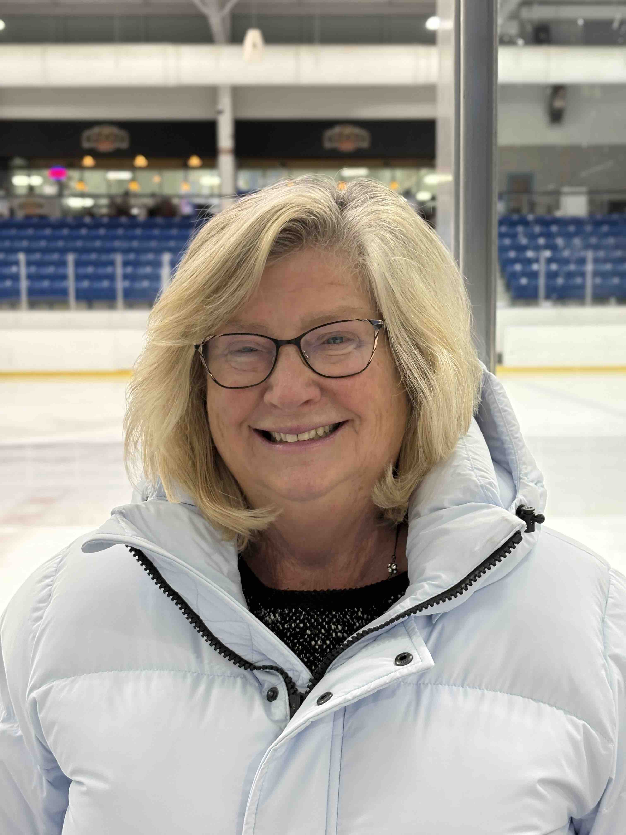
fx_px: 1254
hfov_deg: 28.0
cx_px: 313
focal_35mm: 52
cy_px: 418
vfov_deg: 36.8
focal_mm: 5.96
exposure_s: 1/60
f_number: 1.6
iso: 100
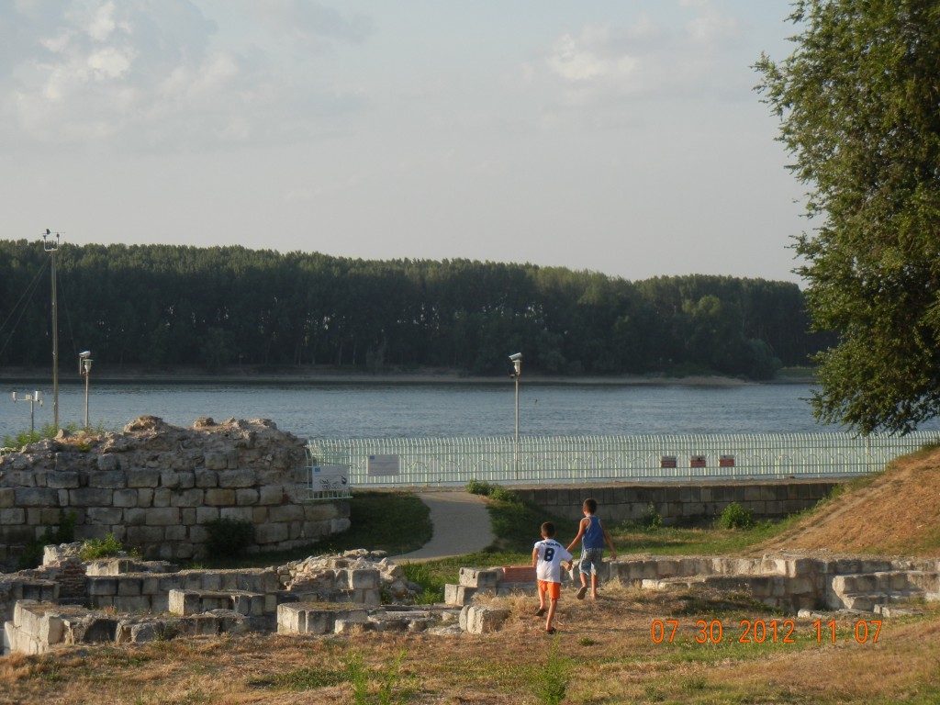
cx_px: 470
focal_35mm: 89
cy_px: 352
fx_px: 2417
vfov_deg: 16.6
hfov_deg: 22.0
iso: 160
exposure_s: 1/605
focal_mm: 16
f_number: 4.4
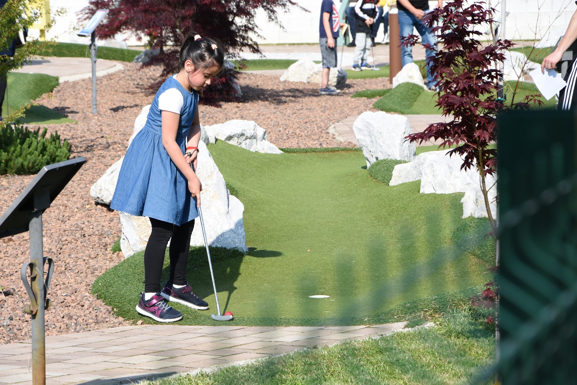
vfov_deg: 9.3
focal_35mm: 147
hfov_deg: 14.0
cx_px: 288
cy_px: 192
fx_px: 2356
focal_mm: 98
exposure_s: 1/200
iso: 100
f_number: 9
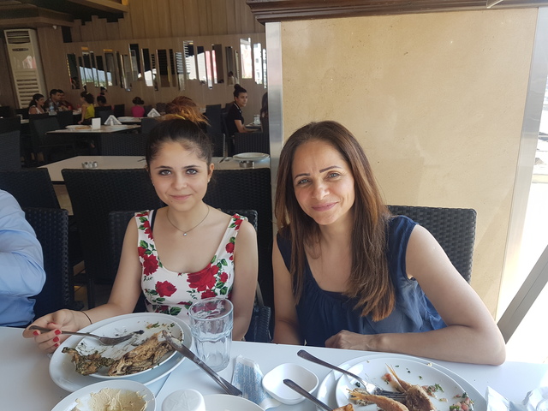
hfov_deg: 67.3
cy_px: 206
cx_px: 274
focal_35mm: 26
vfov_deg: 53.1
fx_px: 412
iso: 40
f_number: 1.7
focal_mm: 4.2
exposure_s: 1/305
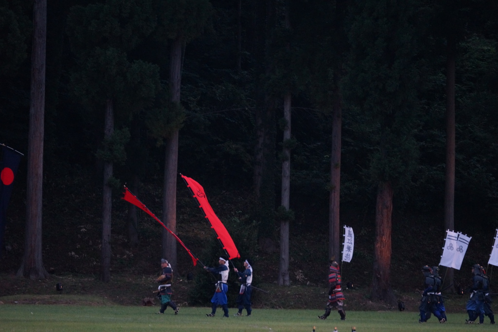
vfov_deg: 4.6
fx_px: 4148
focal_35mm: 300
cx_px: 249
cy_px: 166
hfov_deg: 6.9
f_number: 5.6
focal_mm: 300
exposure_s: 1/250
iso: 3200
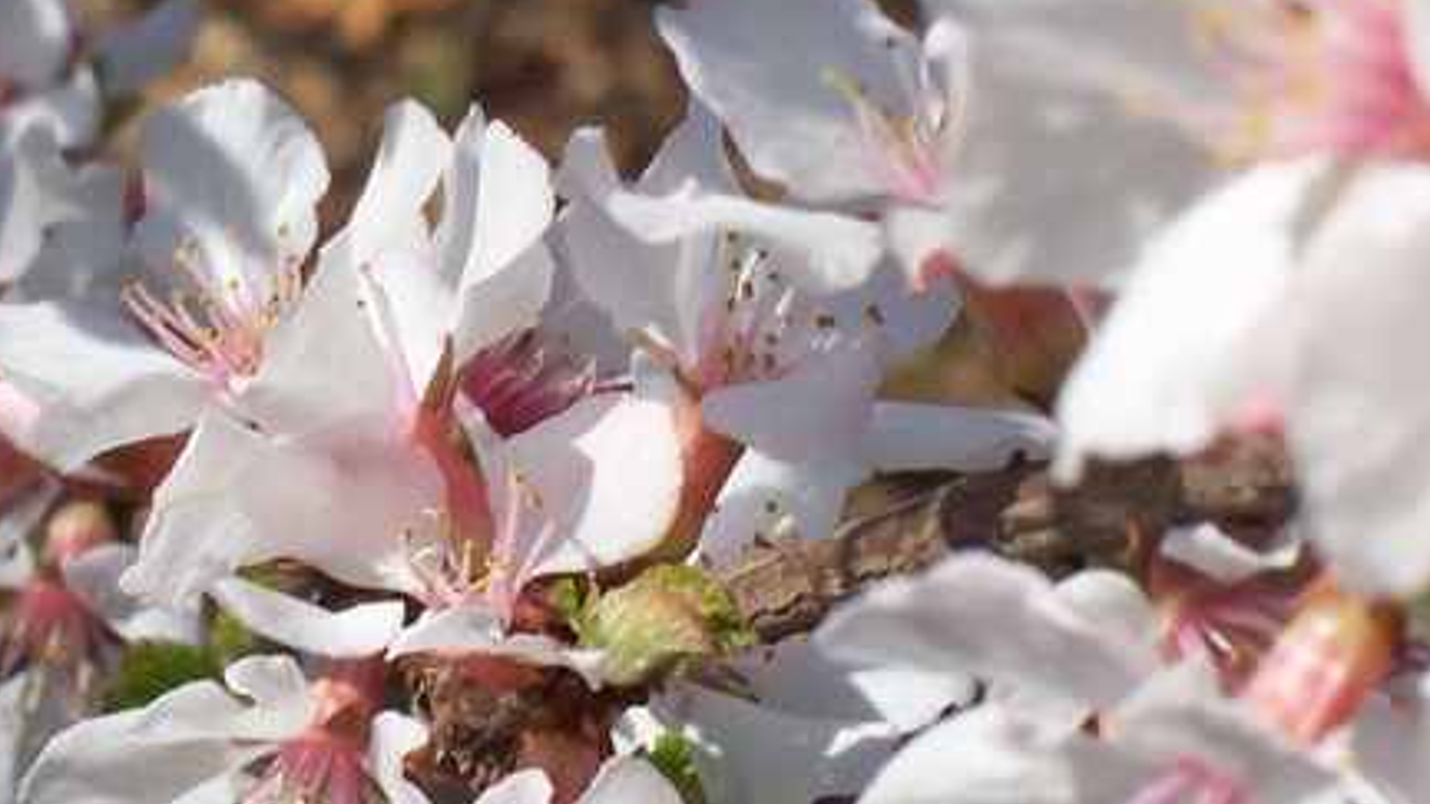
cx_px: 377
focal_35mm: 196
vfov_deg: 6.2
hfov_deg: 11.0
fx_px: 7432
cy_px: 455
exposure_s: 1/180
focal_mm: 16.8
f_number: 9.5
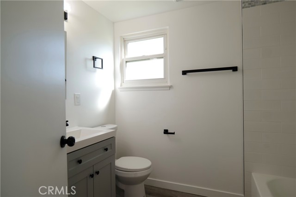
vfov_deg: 62.0
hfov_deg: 84.0
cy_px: 98
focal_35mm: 20
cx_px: 148
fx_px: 164
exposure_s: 1/100
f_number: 3.5
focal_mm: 20
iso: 100
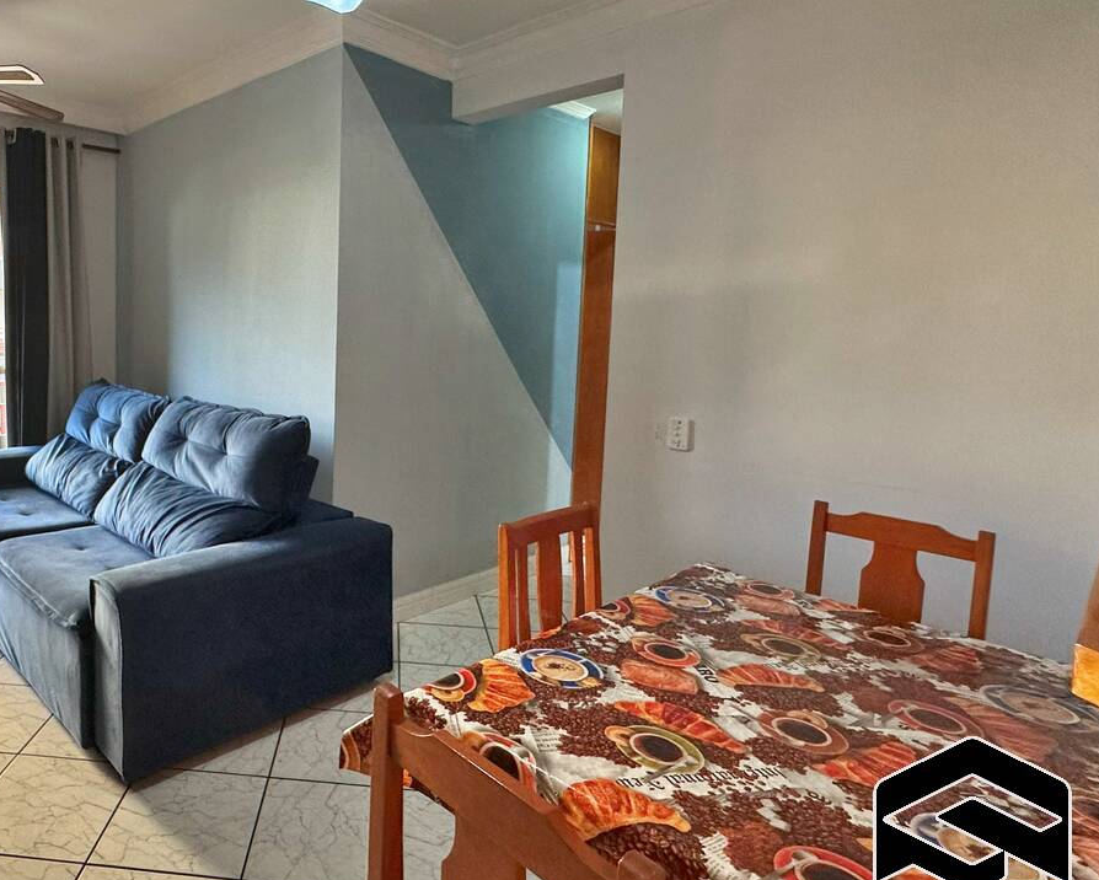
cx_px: 321
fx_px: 716
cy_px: 379
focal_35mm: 22
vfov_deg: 62.9
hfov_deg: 71.5
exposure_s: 1/120
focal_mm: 2.22
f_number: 2.2
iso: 160
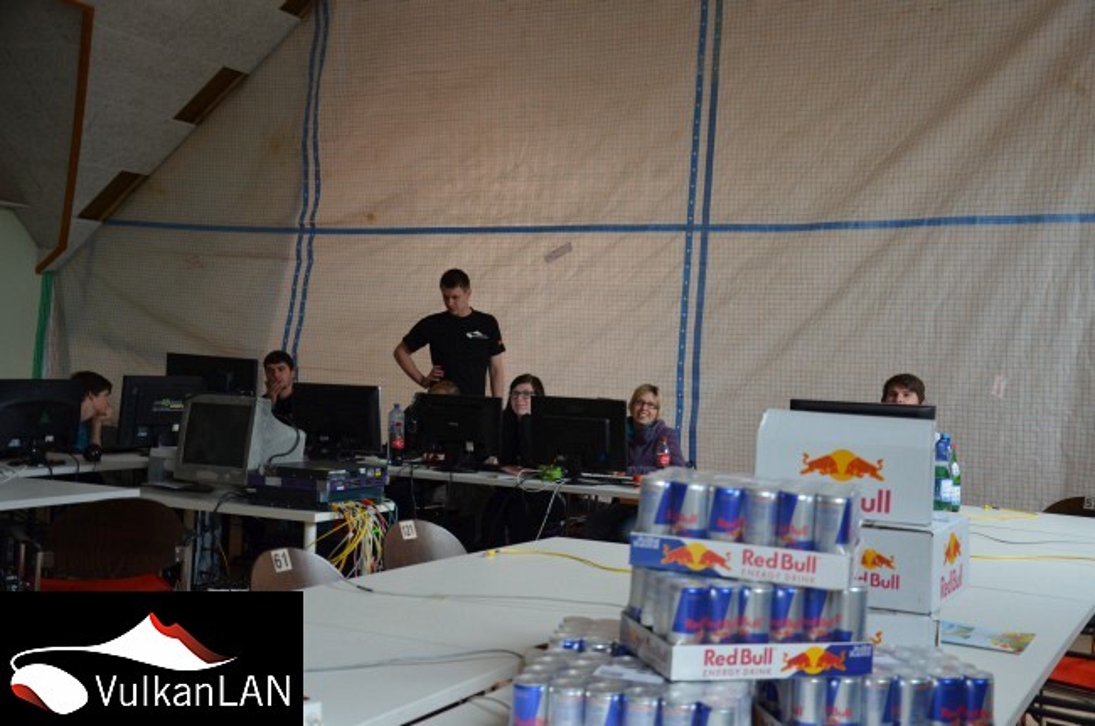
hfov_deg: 46.5
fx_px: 1275
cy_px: 363
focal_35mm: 42
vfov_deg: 31.8
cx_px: 548
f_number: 4
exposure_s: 1/60
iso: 720
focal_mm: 28
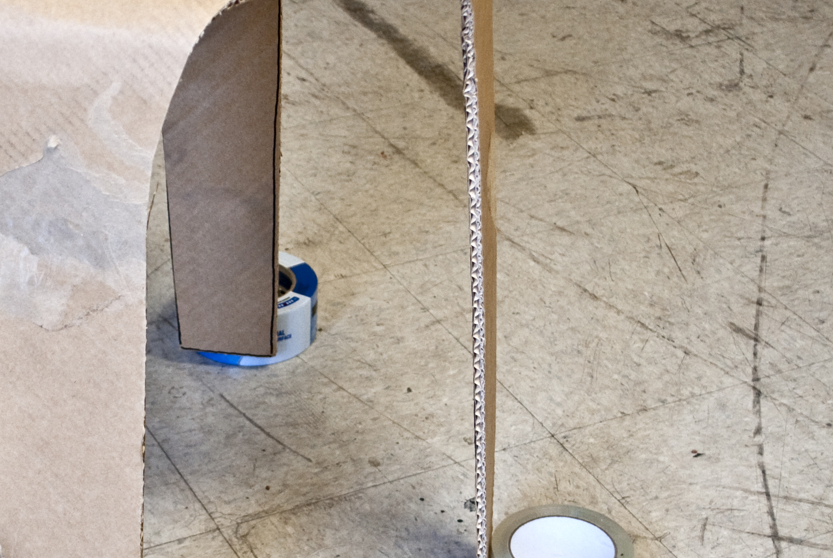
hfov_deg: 22.2
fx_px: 2108
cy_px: 315
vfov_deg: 15.1
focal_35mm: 91
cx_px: 245
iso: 200
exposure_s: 1/80
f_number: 4.5
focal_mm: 28
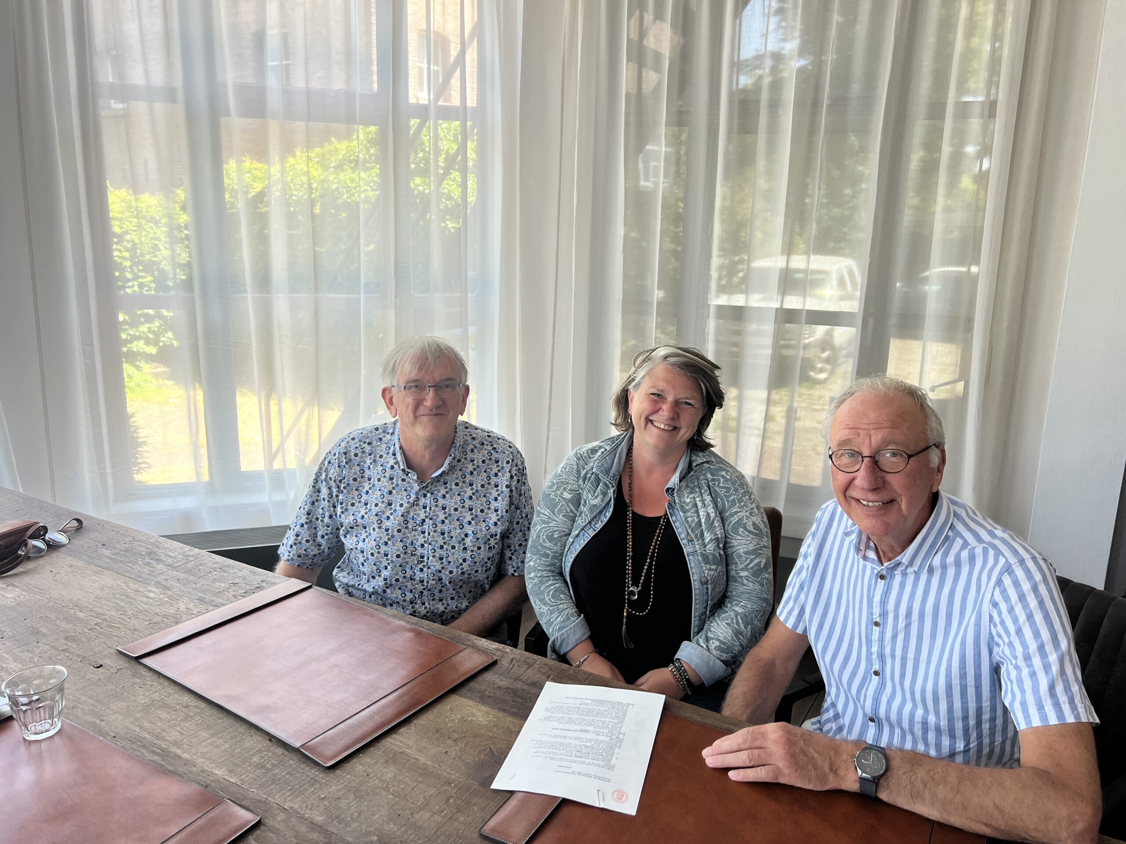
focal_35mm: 26
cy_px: 422
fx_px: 846
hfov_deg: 67.3
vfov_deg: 53.1
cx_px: 563
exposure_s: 1/121
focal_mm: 5.7
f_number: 1.5
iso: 64
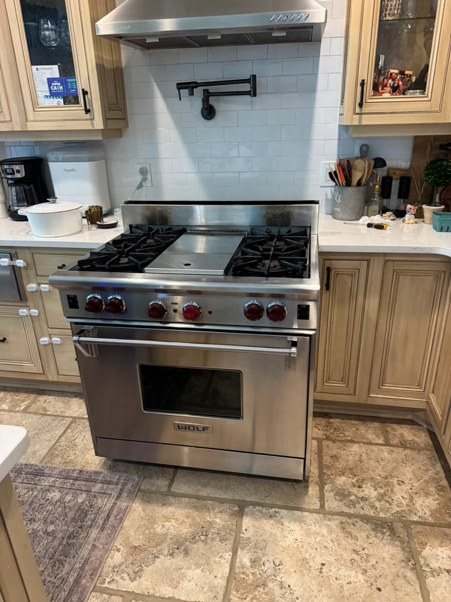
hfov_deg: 56.8
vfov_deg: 71.6
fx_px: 417
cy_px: 301
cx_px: 226
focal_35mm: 24
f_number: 1.78
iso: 320
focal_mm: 6.76
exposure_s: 1/60
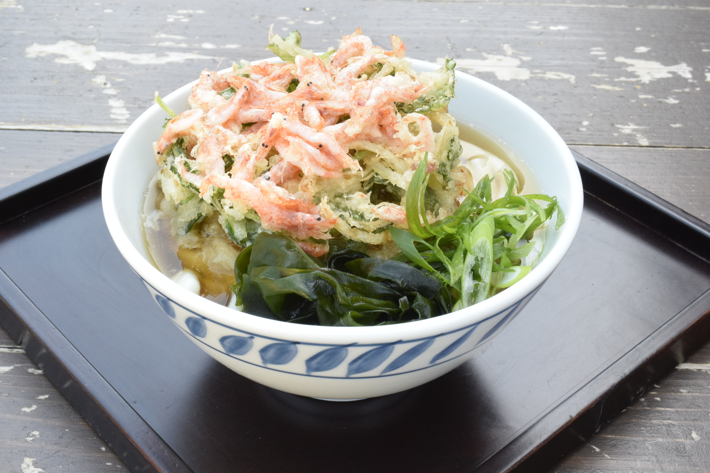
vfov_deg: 25.1
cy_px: 236
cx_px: 355
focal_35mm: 54
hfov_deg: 36.9
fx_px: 1065
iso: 1600
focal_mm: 36
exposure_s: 1/40
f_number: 20
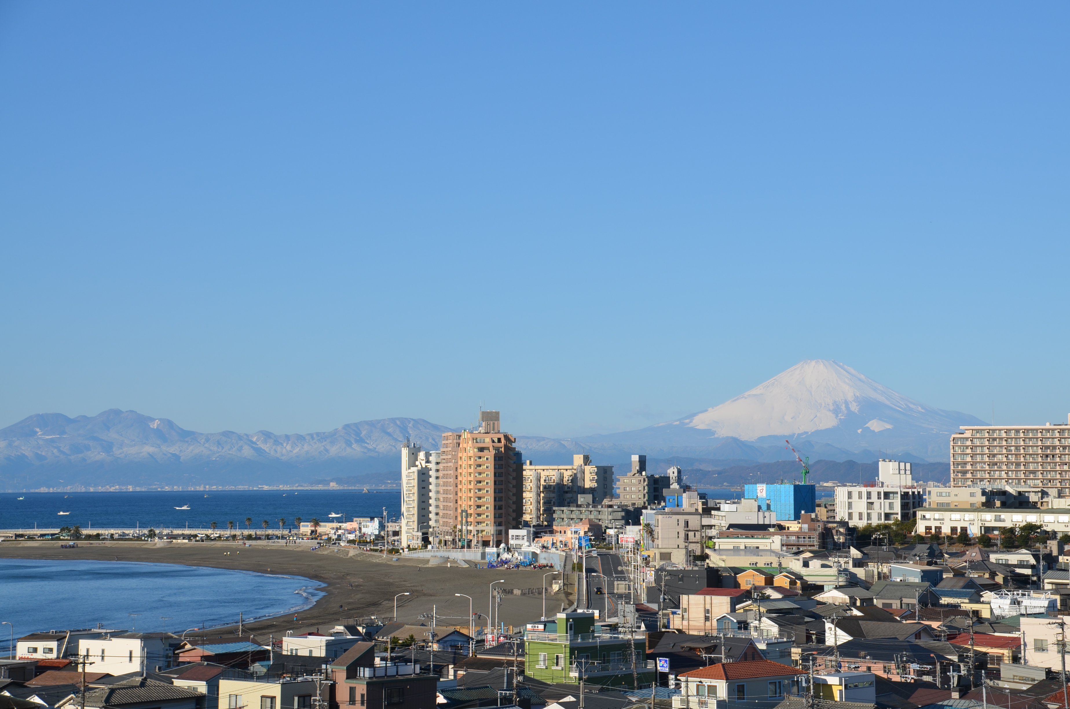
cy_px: 354
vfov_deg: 16.5
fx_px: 2447
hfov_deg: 24.7
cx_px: 535
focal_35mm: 82
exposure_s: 1/400
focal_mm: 55
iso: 100
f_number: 10
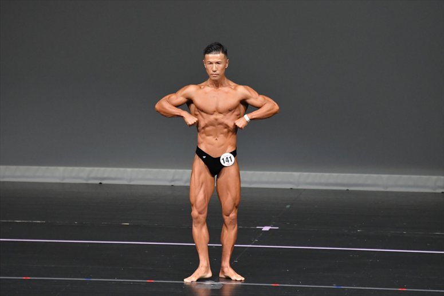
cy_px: 148
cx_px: 222
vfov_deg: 4.0
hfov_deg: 6.0
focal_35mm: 345
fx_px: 4253
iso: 4000
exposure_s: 1/400
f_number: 5.6
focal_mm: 230
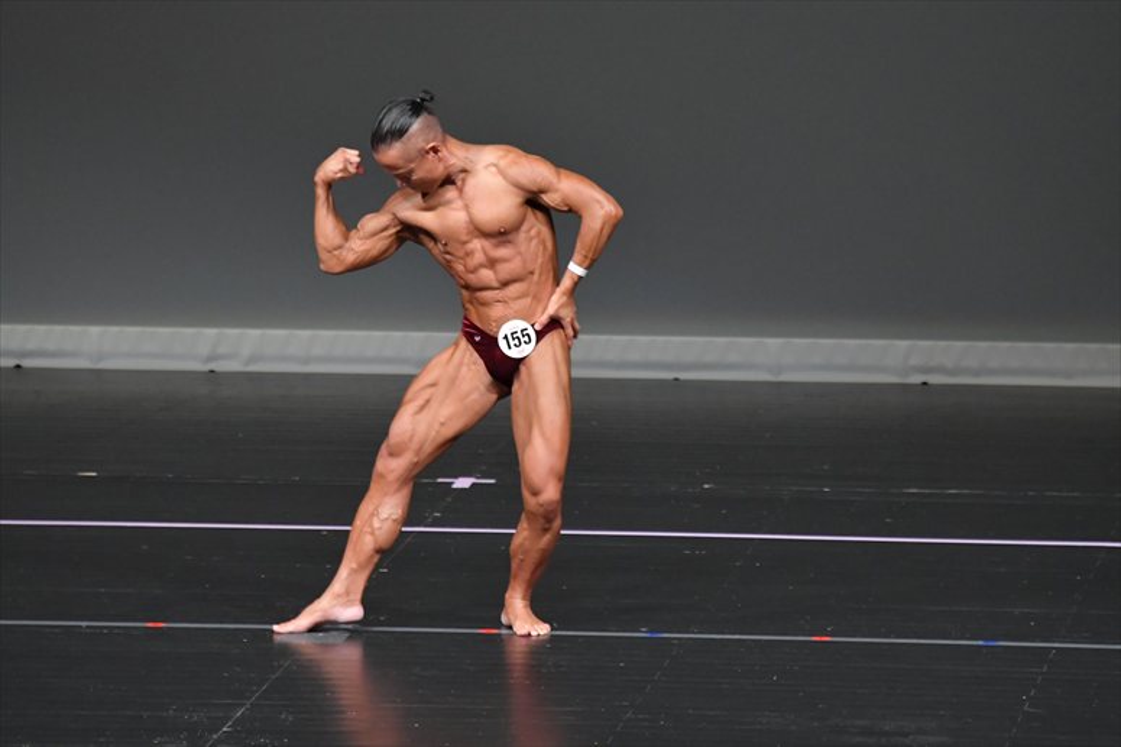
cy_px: 374
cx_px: 560
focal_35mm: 375
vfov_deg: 3.7
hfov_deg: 5.5
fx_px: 11672
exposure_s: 1/400
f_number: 5.6
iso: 4000
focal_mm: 250
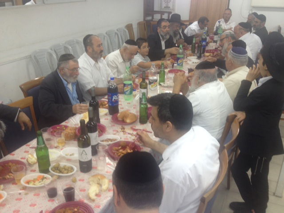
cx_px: 142
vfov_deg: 40.7
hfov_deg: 52.6
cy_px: 106
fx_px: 287
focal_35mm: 35
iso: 50
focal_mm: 4.28
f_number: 2.4
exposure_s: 1/20
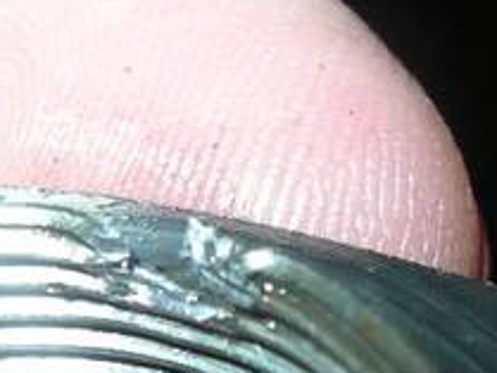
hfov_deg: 17.9
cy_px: 276
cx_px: 273
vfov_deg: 13.4
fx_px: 1580
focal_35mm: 110
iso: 100
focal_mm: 5.6
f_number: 4.8
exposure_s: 1/30
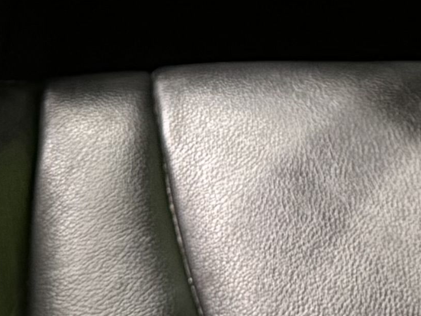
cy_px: -382
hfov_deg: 11.7
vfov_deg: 8.3
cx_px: 408
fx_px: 2031
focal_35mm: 167
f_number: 1.78
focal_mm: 6.76
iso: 800
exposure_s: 1/33
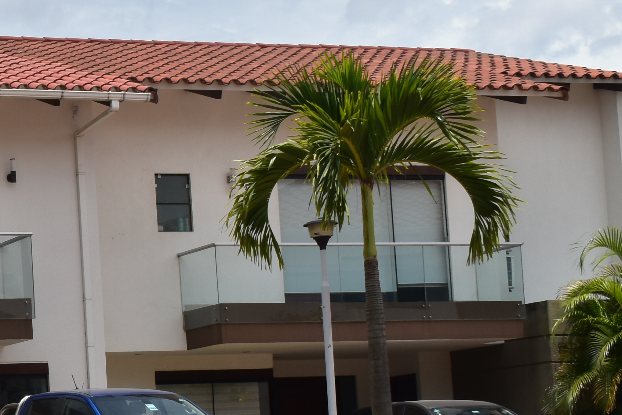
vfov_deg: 12.4
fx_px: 1909
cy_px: 319
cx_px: -188
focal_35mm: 110
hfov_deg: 17.4
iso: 220
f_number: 11
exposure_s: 1/500
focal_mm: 25
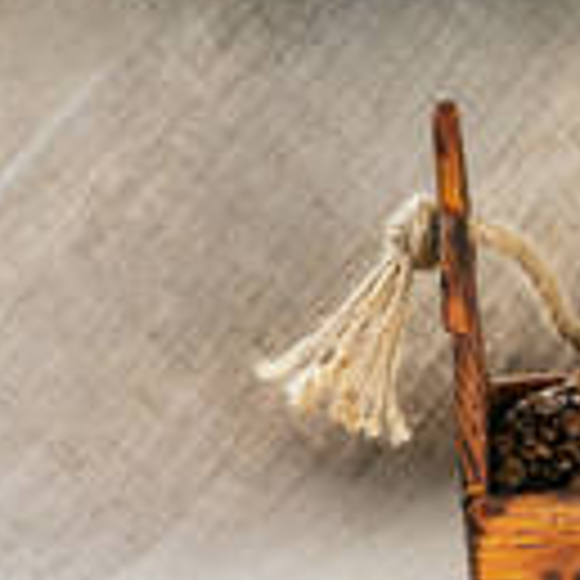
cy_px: 647
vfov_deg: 17.6
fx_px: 1801
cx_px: 706
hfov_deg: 17.4
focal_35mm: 95
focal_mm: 32
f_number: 7.1
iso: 80
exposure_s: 1/200
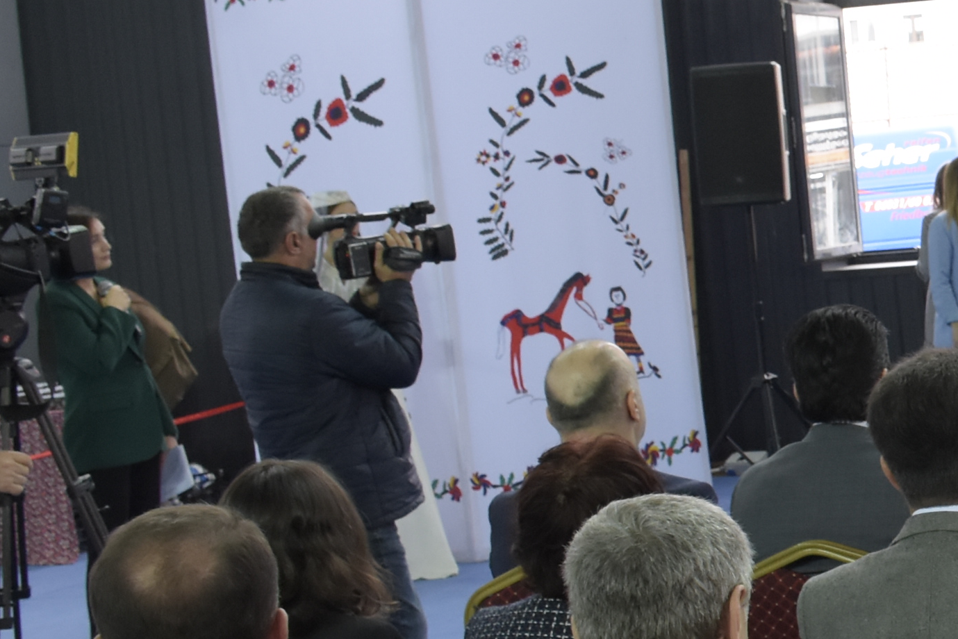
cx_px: 1459
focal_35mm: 88
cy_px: 304
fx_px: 2342
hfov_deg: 19.8
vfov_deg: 15.5
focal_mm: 18
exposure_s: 1/125
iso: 1000
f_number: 6.3
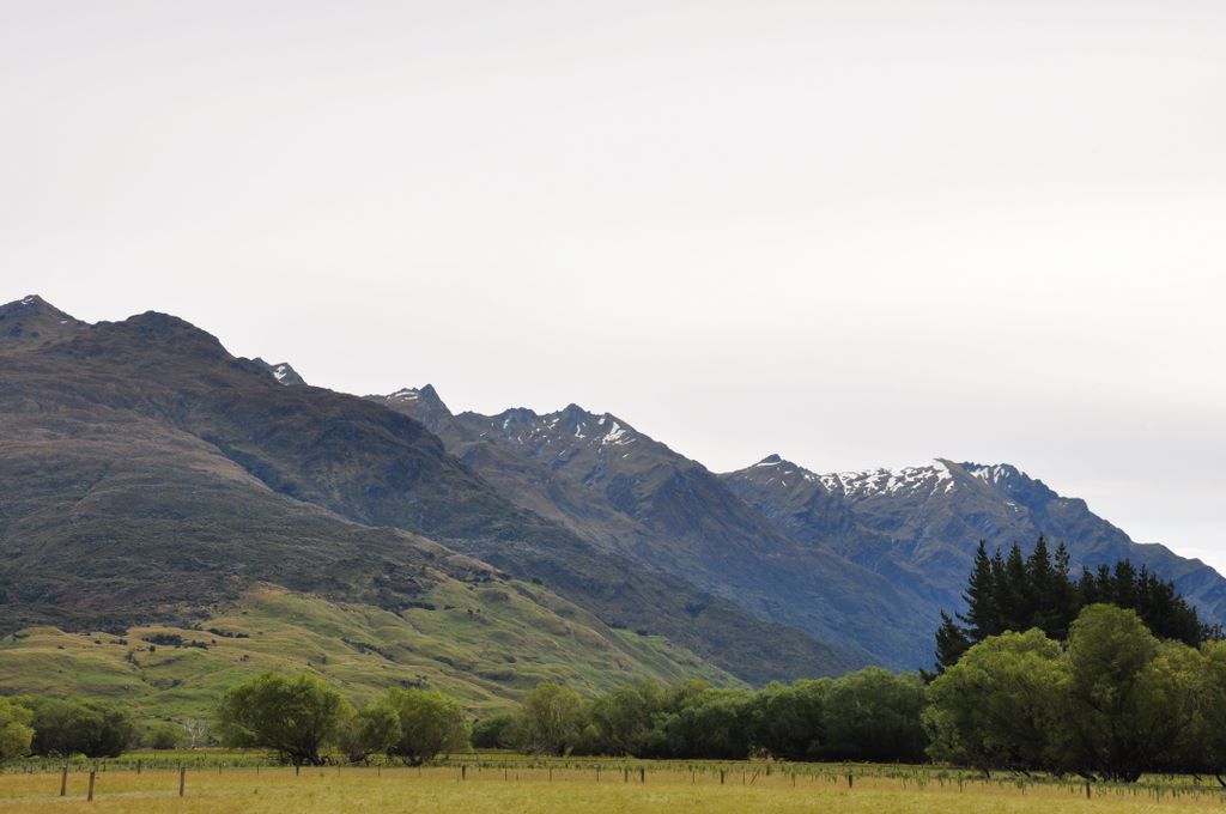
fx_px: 2143
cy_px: 407
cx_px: 613
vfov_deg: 21.5
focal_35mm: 63
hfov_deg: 31.9
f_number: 10
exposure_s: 1/320
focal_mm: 42
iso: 200
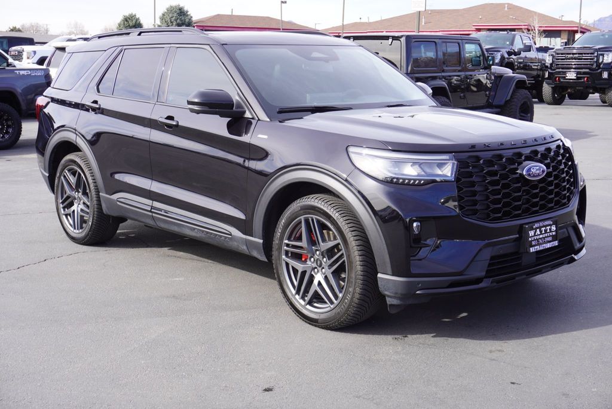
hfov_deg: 41.1
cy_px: 204
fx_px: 816
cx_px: 306
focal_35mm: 48
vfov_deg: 28.1
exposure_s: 1/100
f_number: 7.1
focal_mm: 32
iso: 100
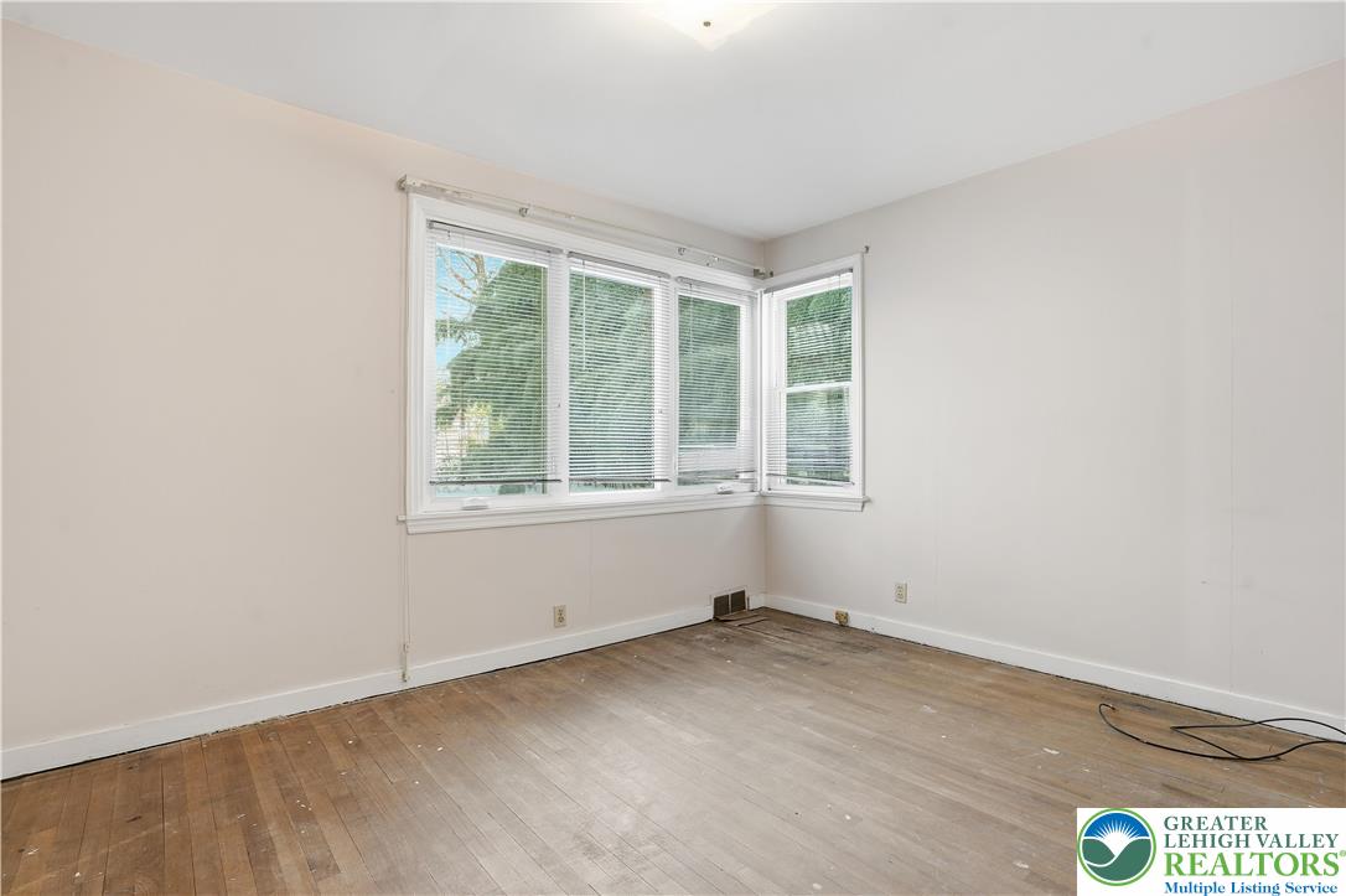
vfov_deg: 73.7
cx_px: 673
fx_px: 598
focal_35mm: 16
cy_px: 448
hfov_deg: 96.8
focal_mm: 16
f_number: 8
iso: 800
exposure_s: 1/160
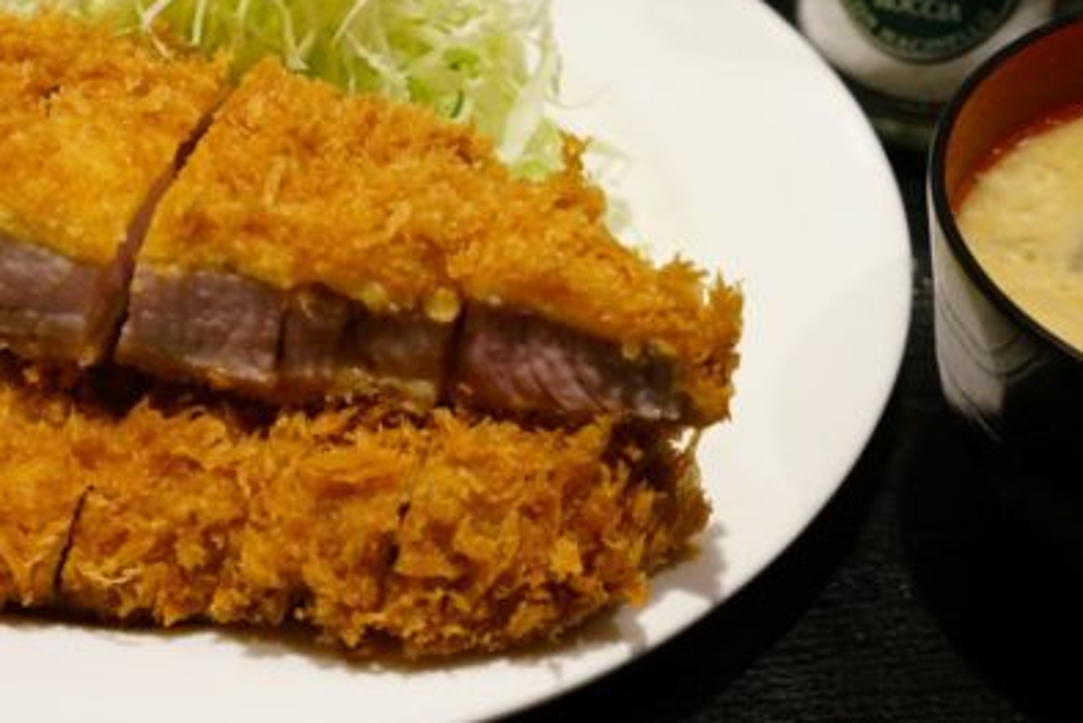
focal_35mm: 91
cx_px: 434
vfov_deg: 15.0
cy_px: 359
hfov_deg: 22.3
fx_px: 2738
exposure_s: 1/60
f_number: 4.5
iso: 400
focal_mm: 35
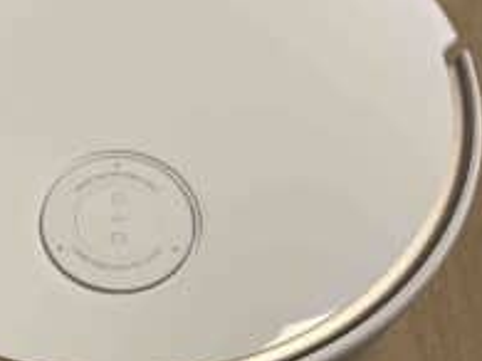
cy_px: 141
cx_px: 99
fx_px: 724
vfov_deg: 27.9
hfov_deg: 35.7
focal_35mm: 52
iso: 80
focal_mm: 5.96
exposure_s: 1/50
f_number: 1.6
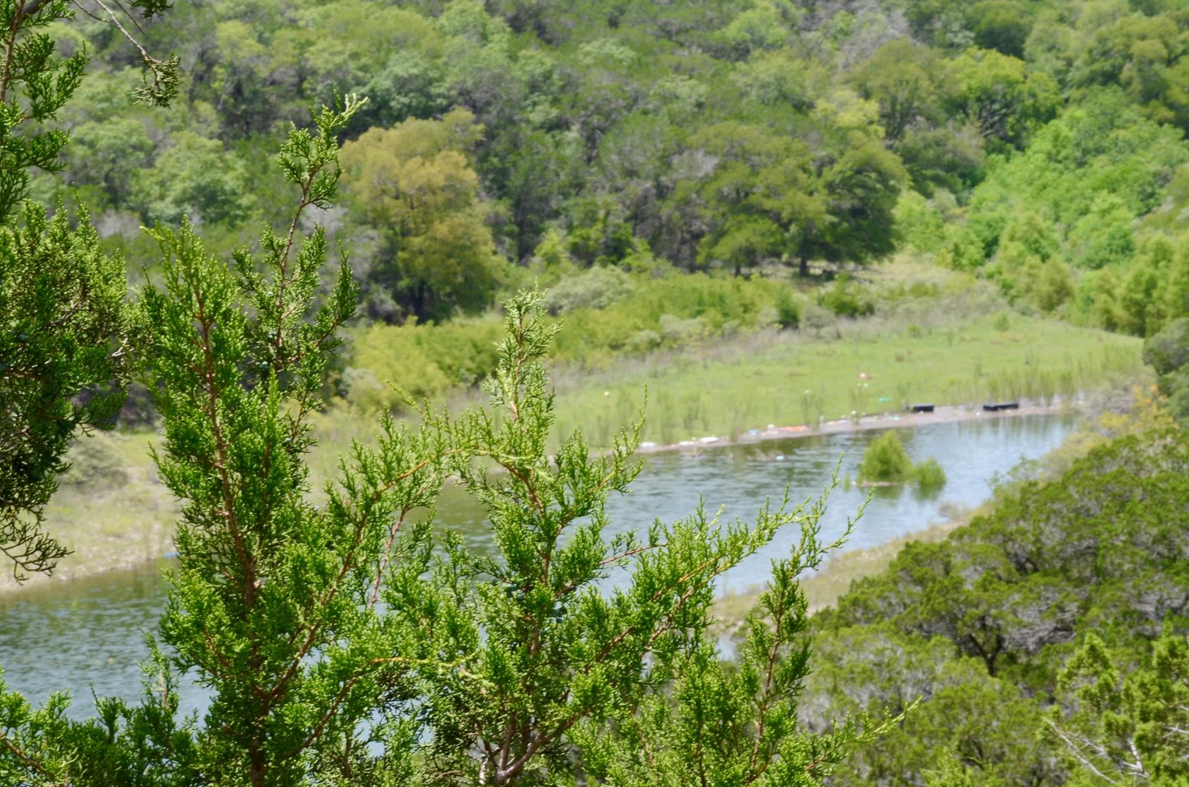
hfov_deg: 12.4
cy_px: 401
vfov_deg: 8.3
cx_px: 581
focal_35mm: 166
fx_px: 5454
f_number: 25
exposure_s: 1/30
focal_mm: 105
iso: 200
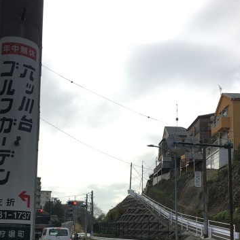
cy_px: 202
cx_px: 125
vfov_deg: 35.9
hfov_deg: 37.5
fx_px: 353
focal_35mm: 45
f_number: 2.2
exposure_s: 1/1326
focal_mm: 4.15
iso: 25
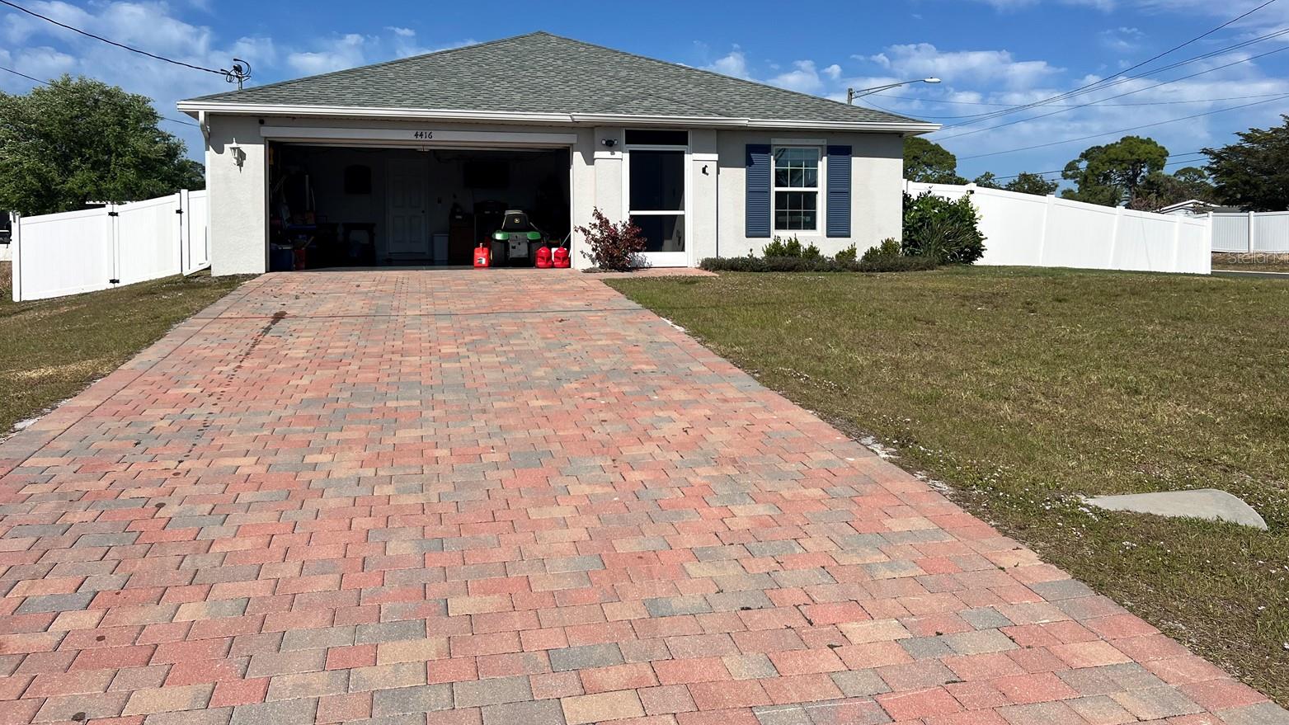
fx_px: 991
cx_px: 646
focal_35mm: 29
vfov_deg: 39.8
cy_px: 257
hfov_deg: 66.1
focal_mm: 5.7
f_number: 1.5
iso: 50
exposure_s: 1/8000
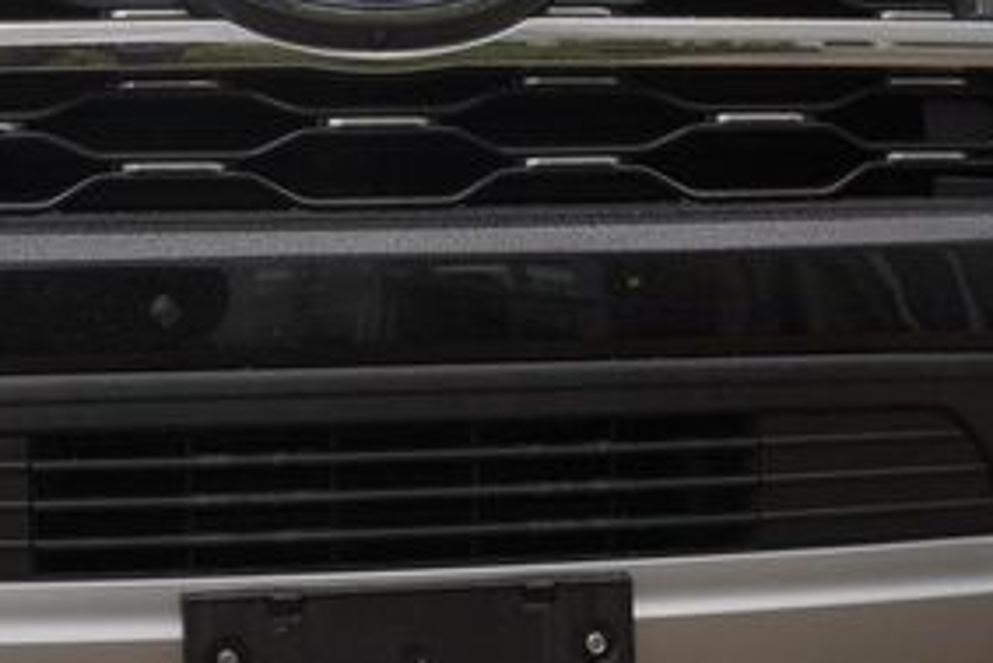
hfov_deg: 28.0
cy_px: 89
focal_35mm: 71
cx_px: 246
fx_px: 1963
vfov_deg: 18.9
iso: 160
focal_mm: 21
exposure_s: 1/10
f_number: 13
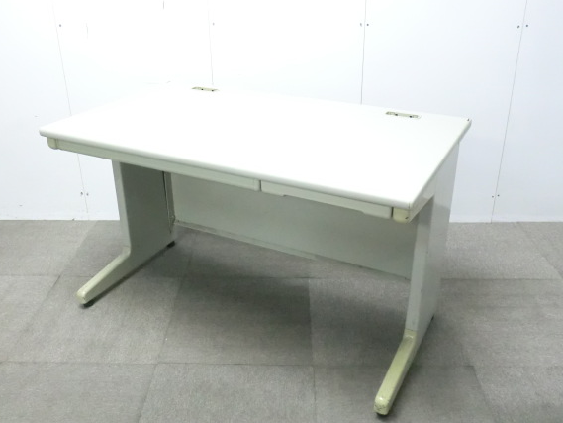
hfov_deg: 51.3
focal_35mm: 36
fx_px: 586
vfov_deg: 39.6
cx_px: 270
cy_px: 193
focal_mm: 5.8
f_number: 3.5
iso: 800
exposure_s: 1/30
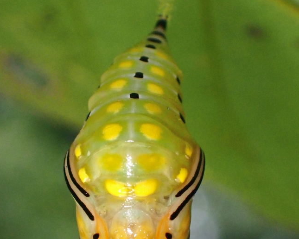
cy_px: 155
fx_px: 1159
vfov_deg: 11.8
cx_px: 149
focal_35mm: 131
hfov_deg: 14.7
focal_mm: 18
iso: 800
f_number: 14
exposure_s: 1/100
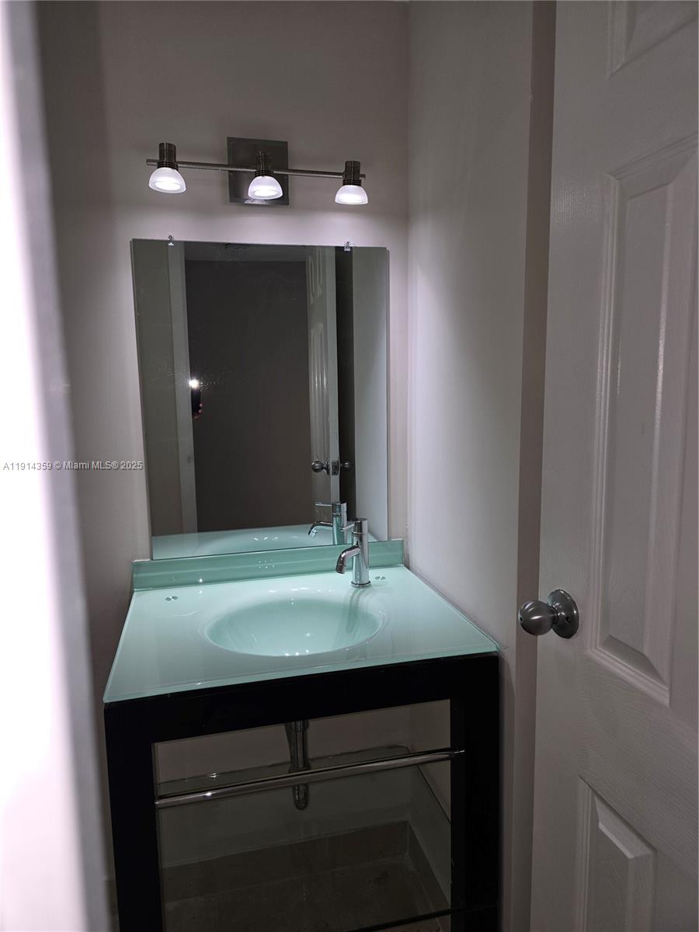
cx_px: 350
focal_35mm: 23
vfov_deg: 73.9
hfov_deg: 58.9
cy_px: 466
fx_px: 619
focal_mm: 6.3
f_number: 1.7
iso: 20
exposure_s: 1/60
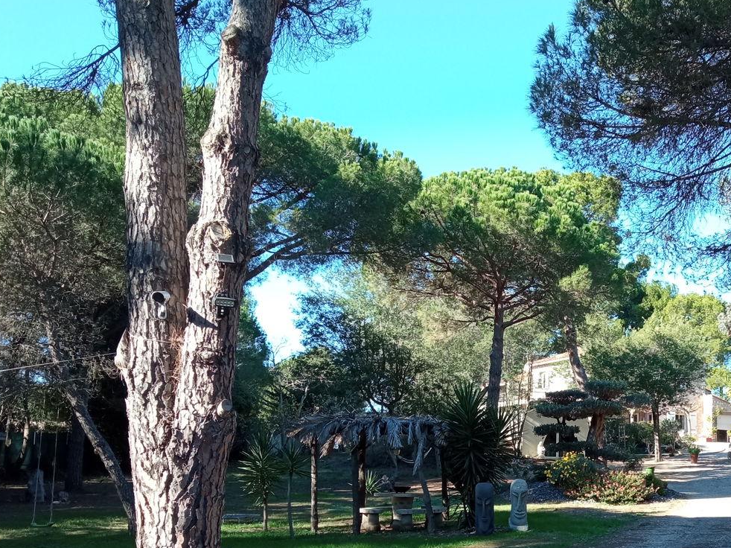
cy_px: 378
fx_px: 929
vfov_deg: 32.5
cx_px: 561
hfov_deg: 41.5
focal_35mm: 44
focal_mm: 3.79
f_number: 2.2
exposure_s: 1/228
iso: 111
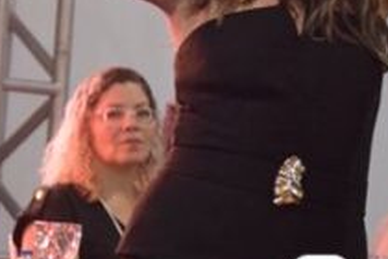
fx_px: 3535
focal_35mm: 328
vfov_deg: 4.2
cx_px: 244
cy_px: -117
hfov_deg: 6.3
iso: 2000
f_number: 5.3
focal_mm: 62
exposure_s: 1/60
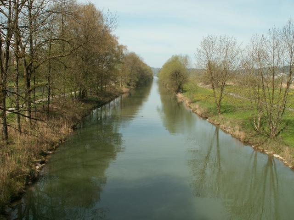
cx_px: 147
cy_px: 110
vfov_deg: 40.7
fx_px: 297
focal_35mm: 35
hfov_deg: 52.6
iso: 50
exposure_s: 1/125
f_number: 8
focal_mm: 5.86
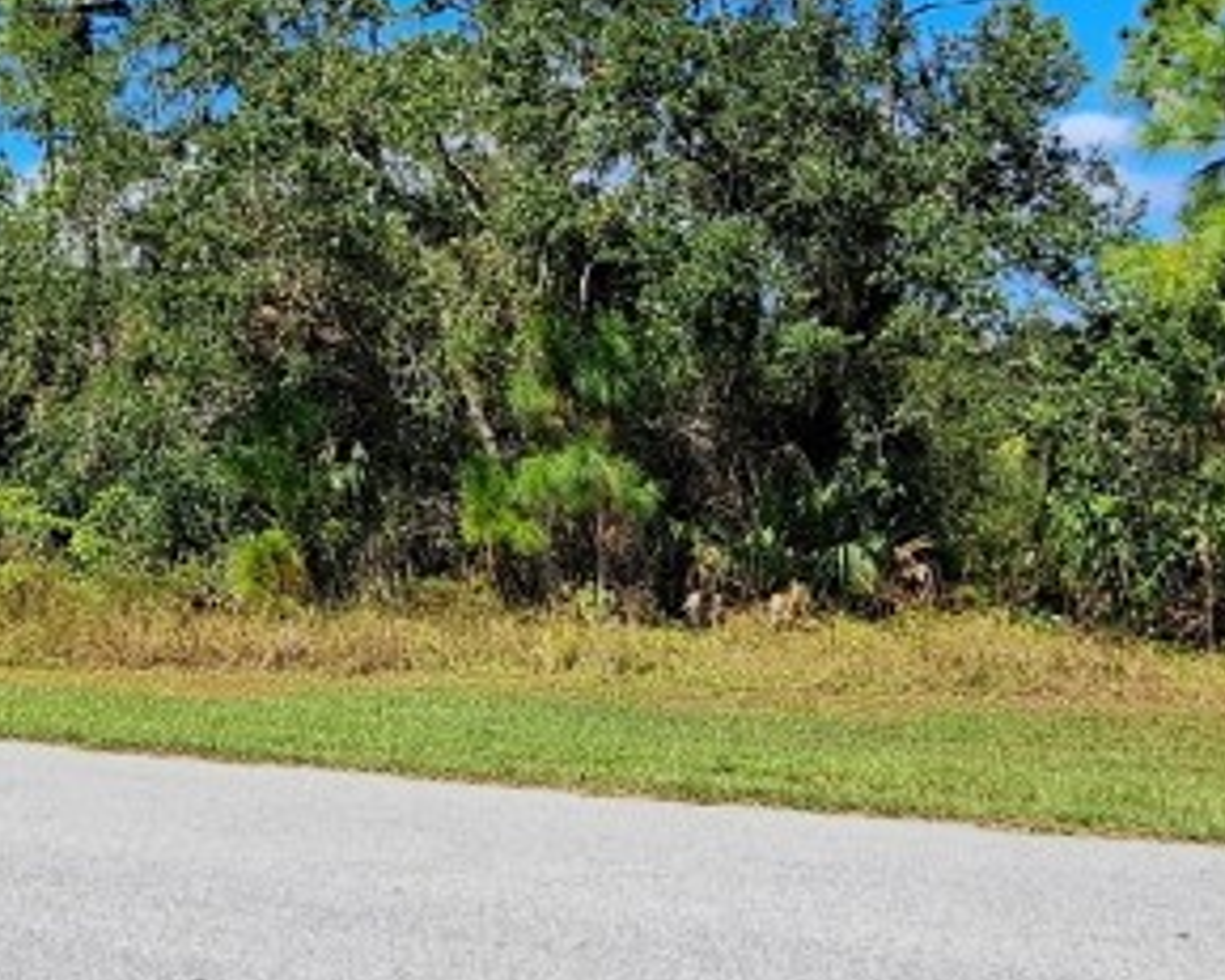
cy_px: 318
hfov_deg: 40.0
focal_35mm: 45
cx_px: 297
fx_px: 1631
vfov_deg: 33.1
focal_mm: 1.74
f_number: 2.2
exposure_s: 1/776
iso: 50
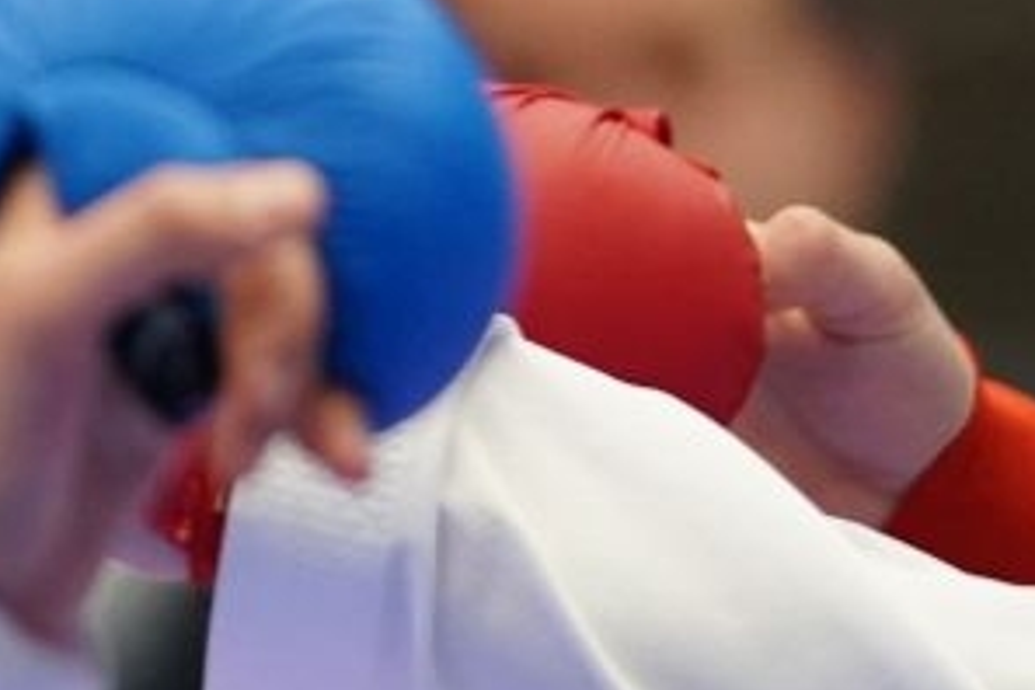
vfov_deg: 1.1
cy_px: 28
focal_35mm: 1212
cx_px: 617
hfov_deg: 1.7
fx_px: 34842
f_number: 2.8
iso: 2500
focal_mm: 200
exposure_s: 1/1000
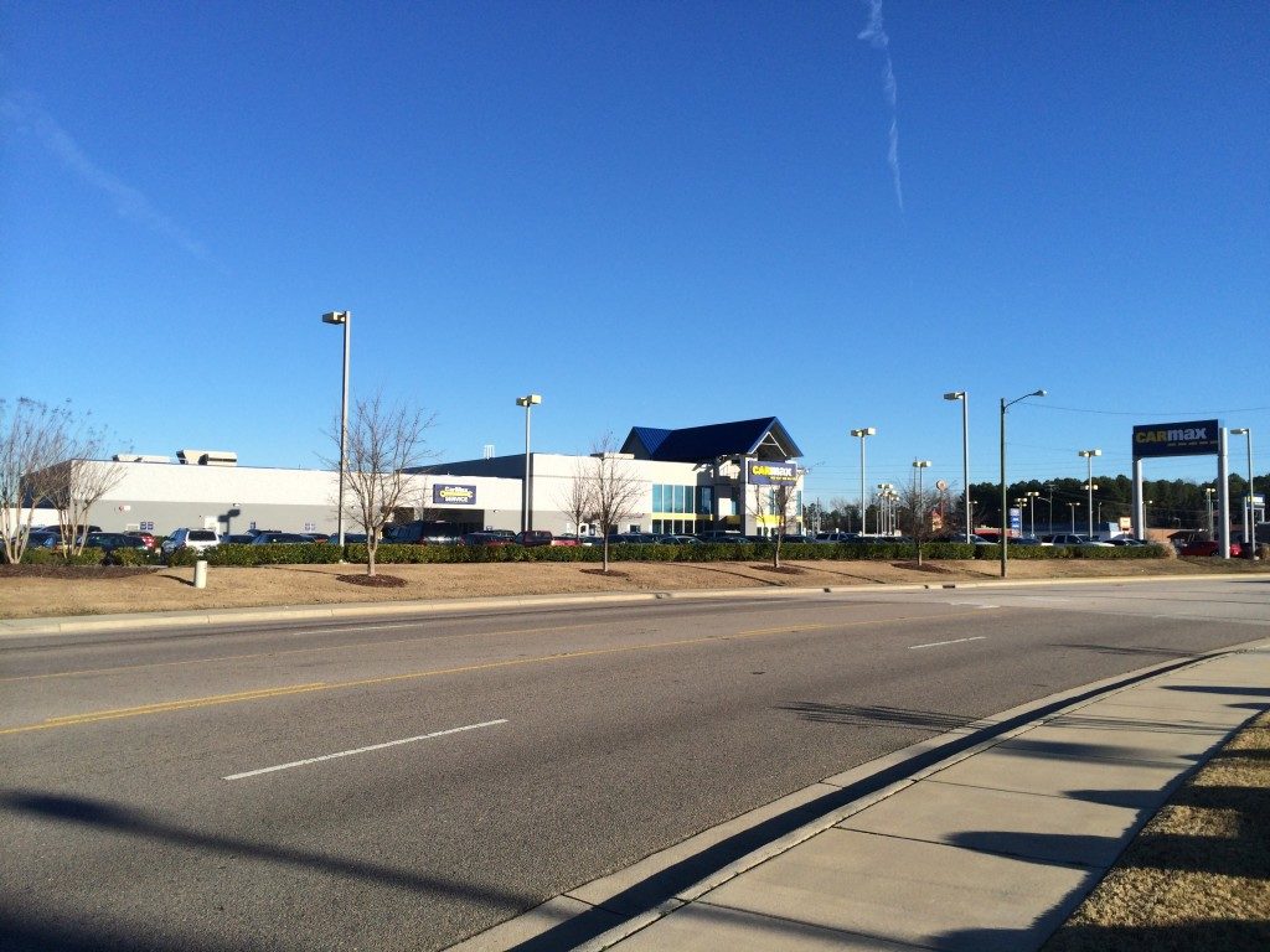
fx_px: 1101
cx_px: 635
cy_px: 476
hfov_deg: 60.0
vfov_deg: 46.8
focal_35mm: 30
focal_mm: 4.12
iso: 40
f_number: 2.2
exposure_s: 1/2160
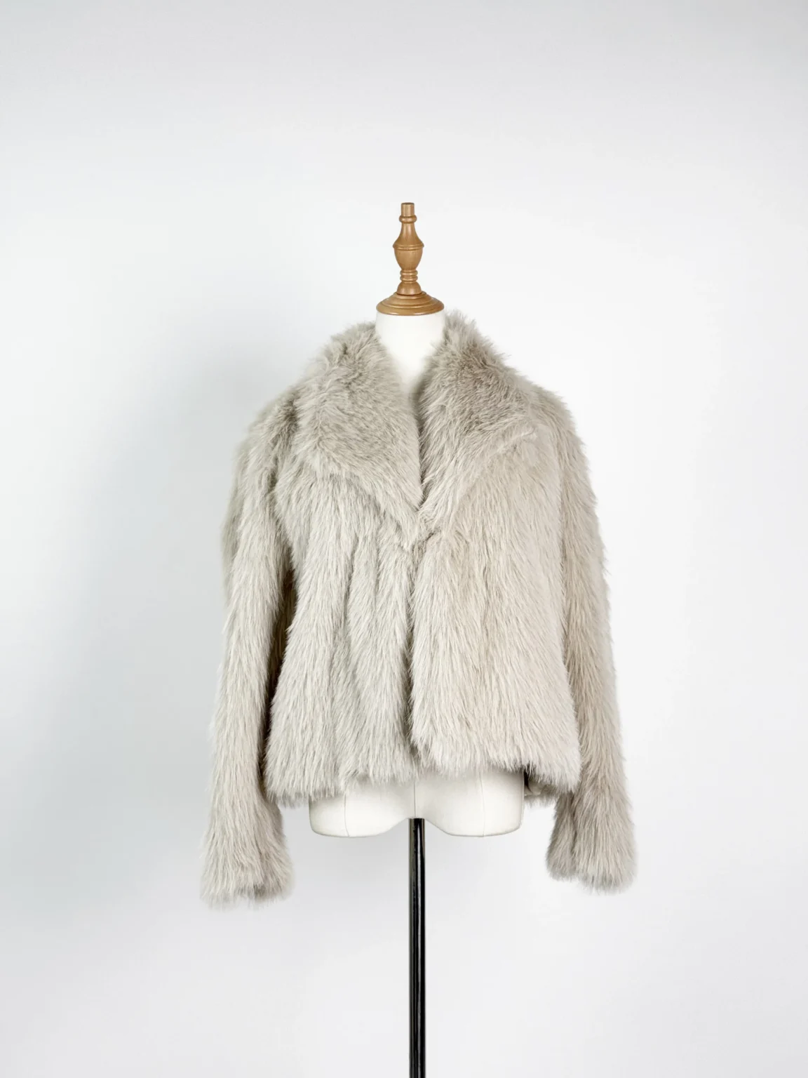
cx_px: 404
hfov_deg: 30.3
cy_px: 539
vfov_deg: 39.7
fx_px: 1494
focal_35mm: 48
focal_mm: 6.76
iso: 64
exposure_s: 1/312
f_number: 1.78
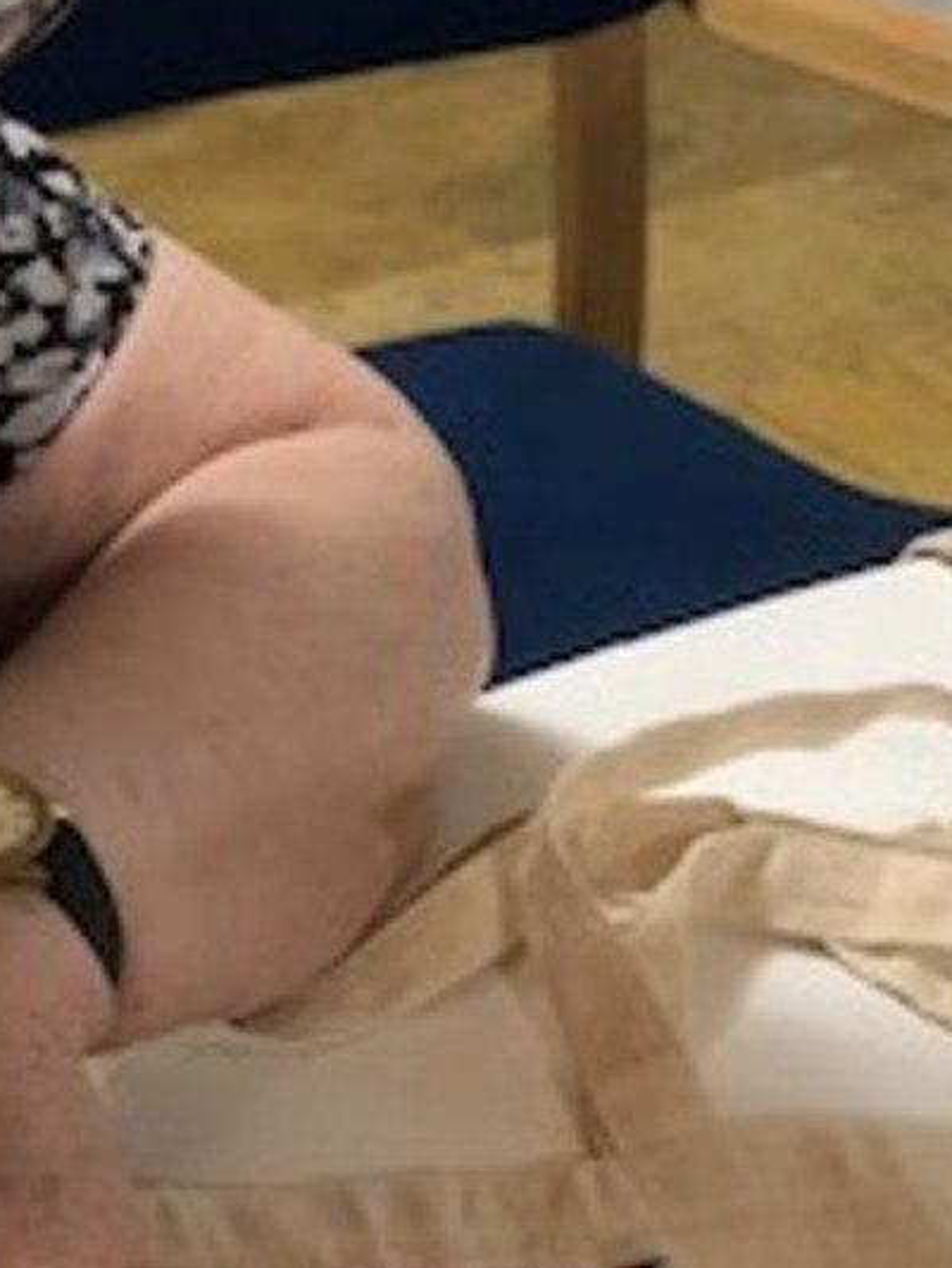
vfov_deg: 18.2
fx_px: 3849
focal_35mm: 105
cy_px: 1301
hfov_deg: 13.9
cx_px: 21
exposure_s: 1/17
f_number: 1.8
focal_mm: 4
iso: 40
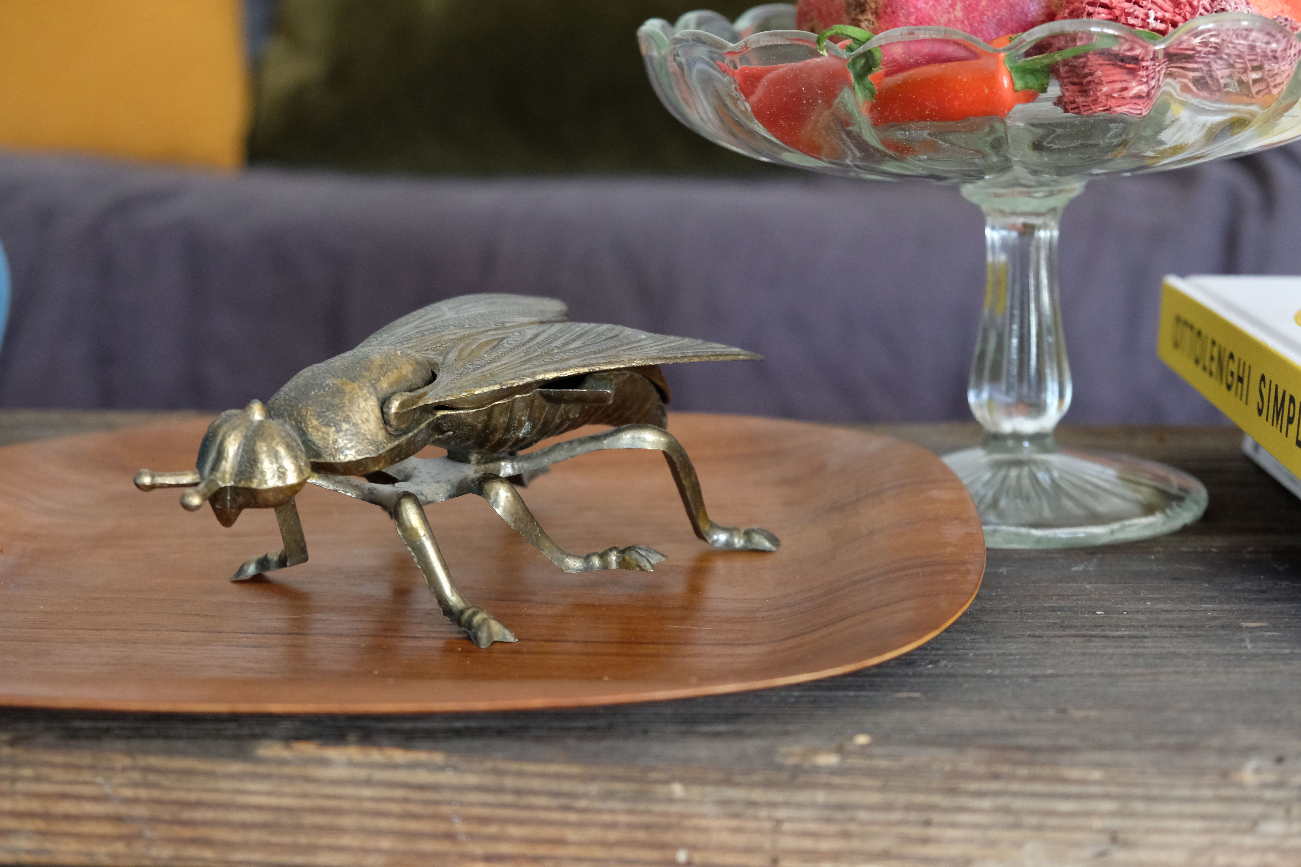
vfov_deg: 22.3
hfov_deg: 32.9
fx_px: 2204
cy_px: 434
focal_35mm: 61
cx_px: 650
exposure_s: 1/60
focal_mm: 40.7
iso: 2500
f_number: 4
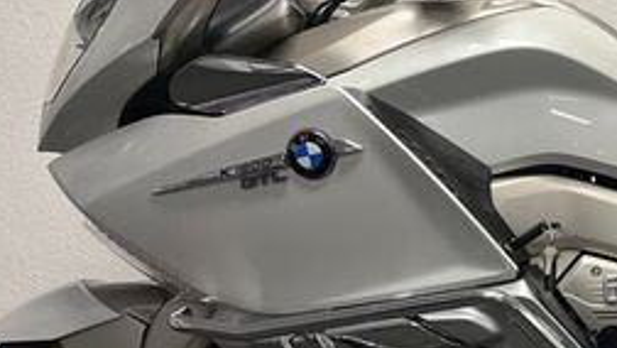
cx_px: 715
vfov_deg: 16.7
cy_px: 233
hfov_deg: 26.5
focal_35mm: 72
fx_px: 1178
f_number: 1.6
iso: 125
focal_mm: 5.1
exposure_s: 1/100
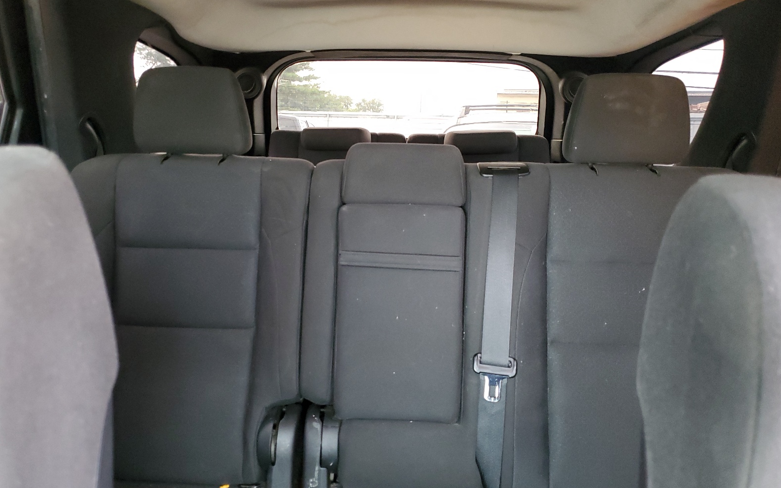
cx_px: 388
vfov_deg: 44.5
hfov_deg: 66.5
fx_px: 596
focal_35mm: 28
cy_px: 242
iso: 330
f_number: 1.5
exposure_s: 1/24
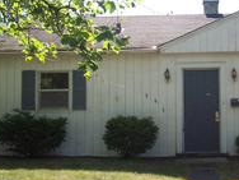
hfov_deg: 28.1
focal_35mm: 68
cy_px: 74
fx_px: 469
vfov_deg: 21.6
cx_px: 182
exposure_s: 1/719
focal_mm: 6.2
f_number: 2.8
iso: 80
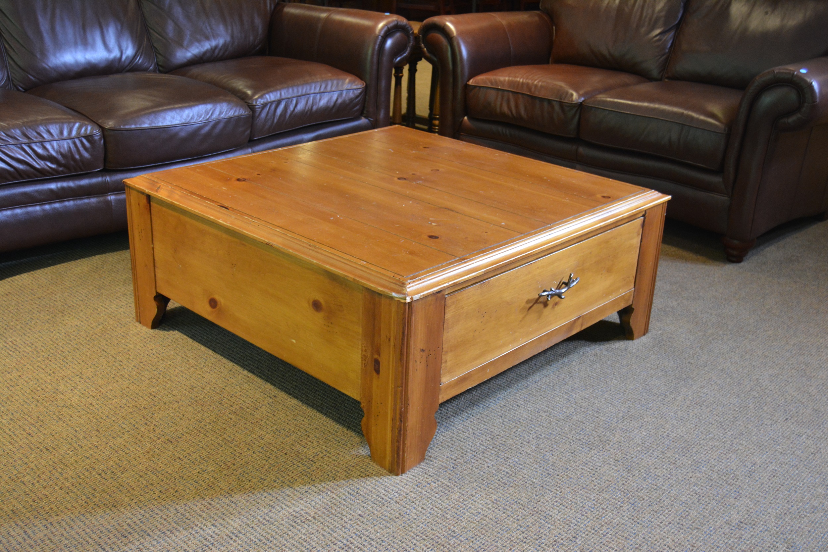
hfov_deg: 49.6
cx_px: 414
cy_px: 276
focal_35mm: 39
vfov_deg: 34.2
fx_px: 897
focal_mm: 26
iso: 1600
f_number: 4
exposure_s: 1/30
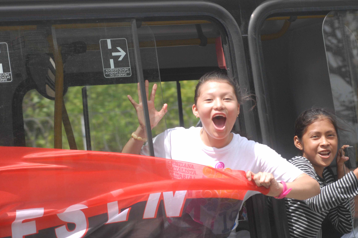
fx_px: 1959
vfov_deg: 7.0
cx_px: 185
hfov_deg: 10.4
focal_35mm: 197
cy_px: 123
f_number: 7.1
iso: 500
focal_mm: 116
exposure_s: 1/1250
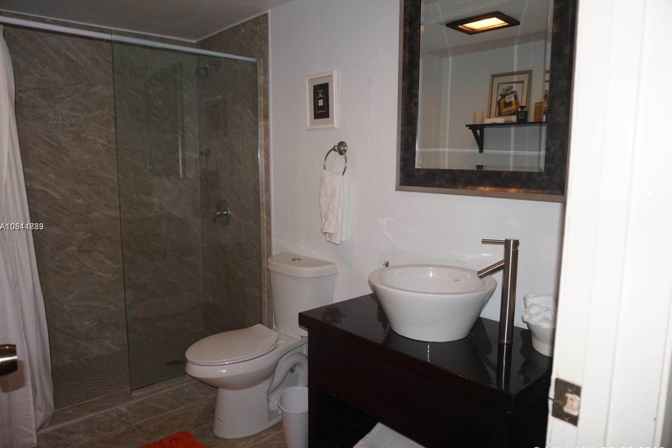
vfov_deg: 51.3
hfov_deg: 71.5
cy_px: 227
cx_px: 324
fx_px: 467
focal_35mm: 25
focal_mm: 16
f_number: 3.5
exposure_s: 1/60
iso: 640
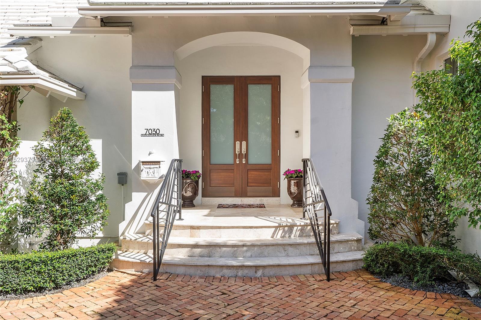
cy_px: 160
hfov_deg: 61.9
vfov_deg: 43.6
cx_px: 240
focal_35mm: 30
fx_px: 401
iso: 200
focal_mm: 20
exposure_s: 1/160
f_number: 9
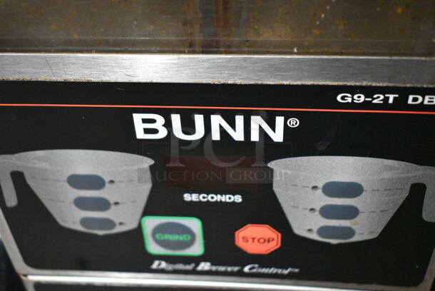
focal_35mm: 46
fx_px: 562
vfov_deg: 29.0
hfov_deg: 42.3
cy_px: 146
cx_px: 218
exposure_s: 1/320
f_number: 4.2
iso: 6400
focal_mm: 31
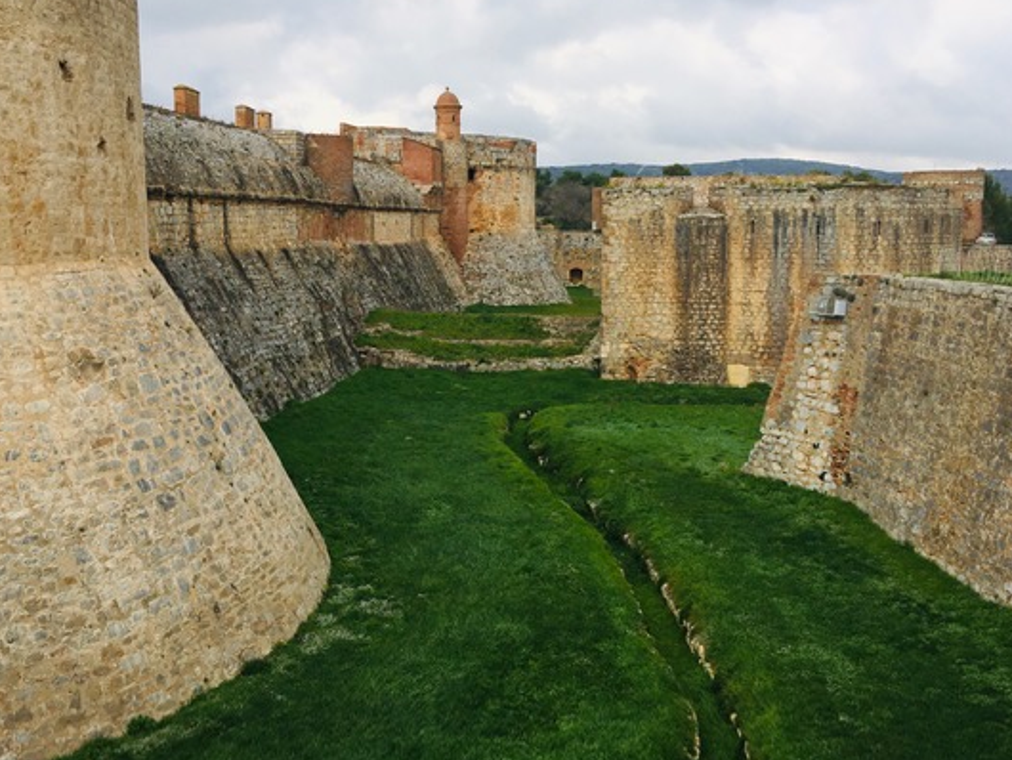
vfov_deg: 40.6
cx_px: 445
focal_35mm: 35
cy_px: 309
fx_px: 1024
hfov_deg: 52.5
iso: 25
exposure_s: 1/1261
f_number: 2.2
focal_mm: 4.15
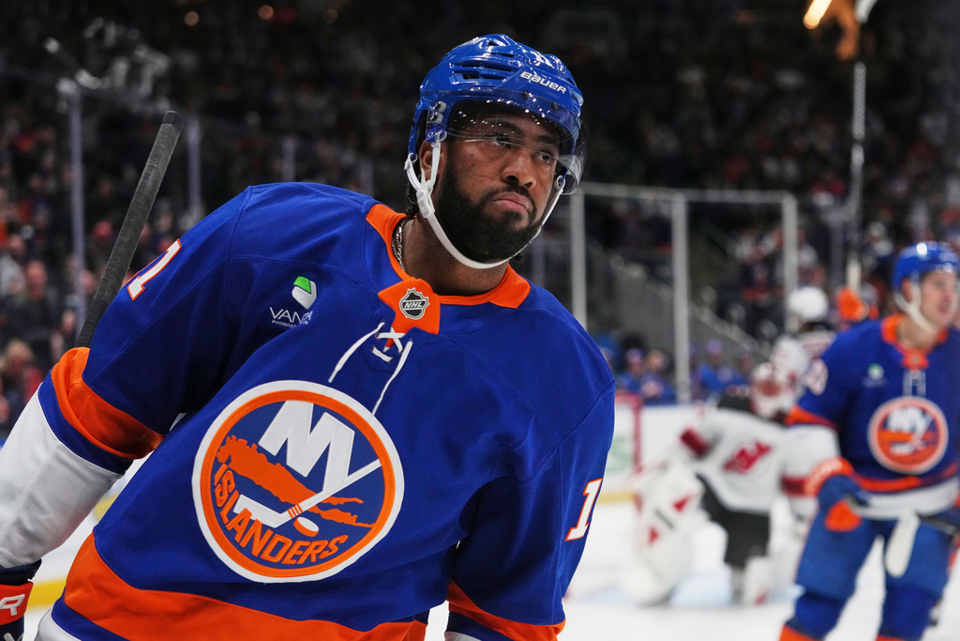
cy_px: 320
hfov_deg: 28.8
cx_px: 480
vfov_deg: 19.5
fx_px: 1867
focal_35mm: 70
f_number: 3.5
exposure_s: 1/3200
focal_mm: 70
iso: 3200
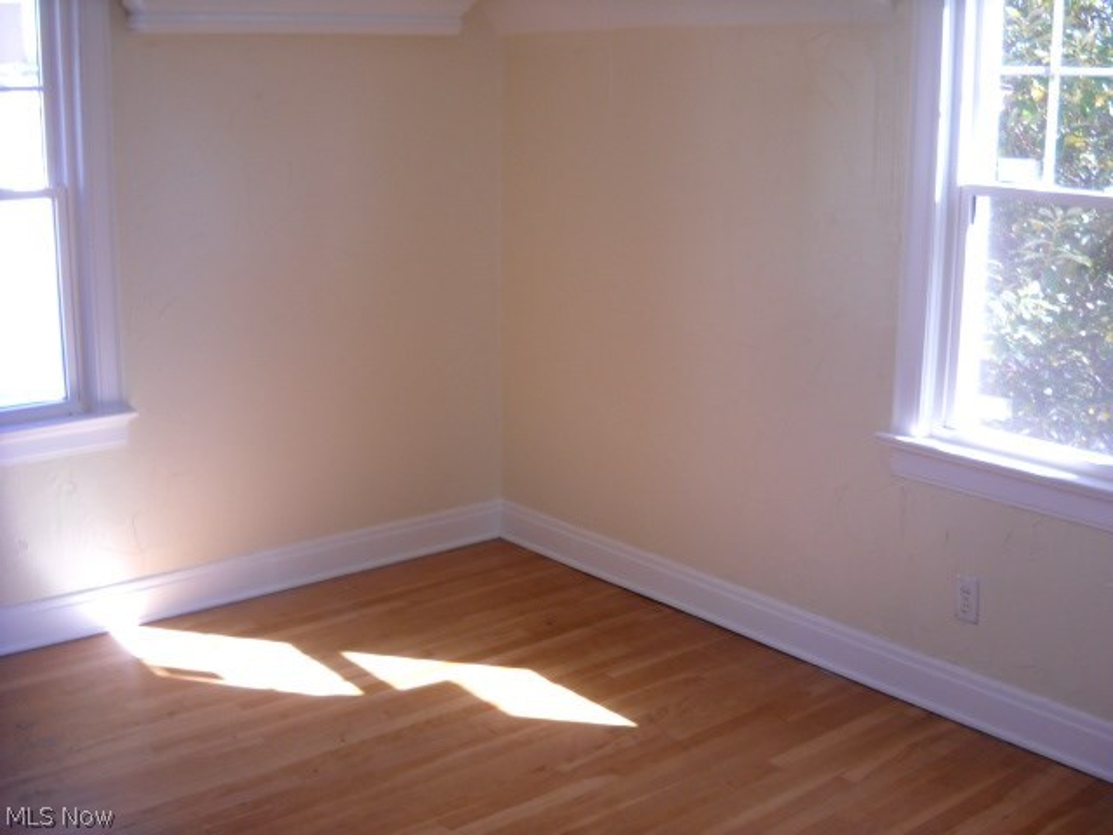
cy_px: 418
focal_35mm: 41
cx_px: 556
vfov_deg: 35.1
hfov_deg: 45.8
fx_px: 1318
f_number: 3.1
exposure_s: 1/60
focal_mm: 6.72
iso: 141
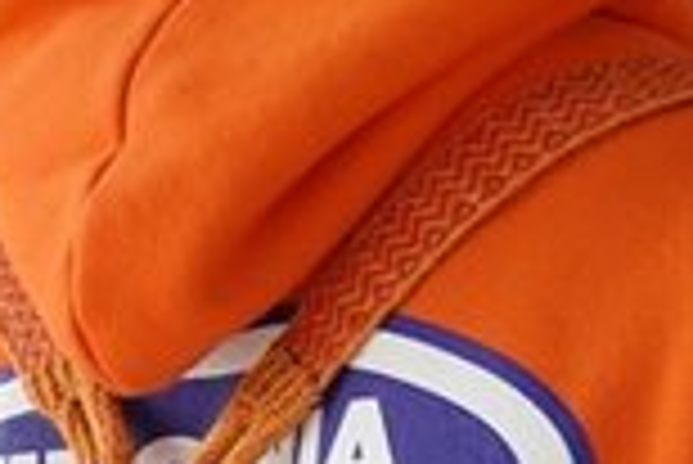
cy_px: 901
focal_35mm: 265
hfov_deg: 7.8
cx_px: 234
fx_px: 5106
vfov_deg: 5.1
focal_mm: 32
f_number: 4.5
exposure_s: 1/250
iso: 640
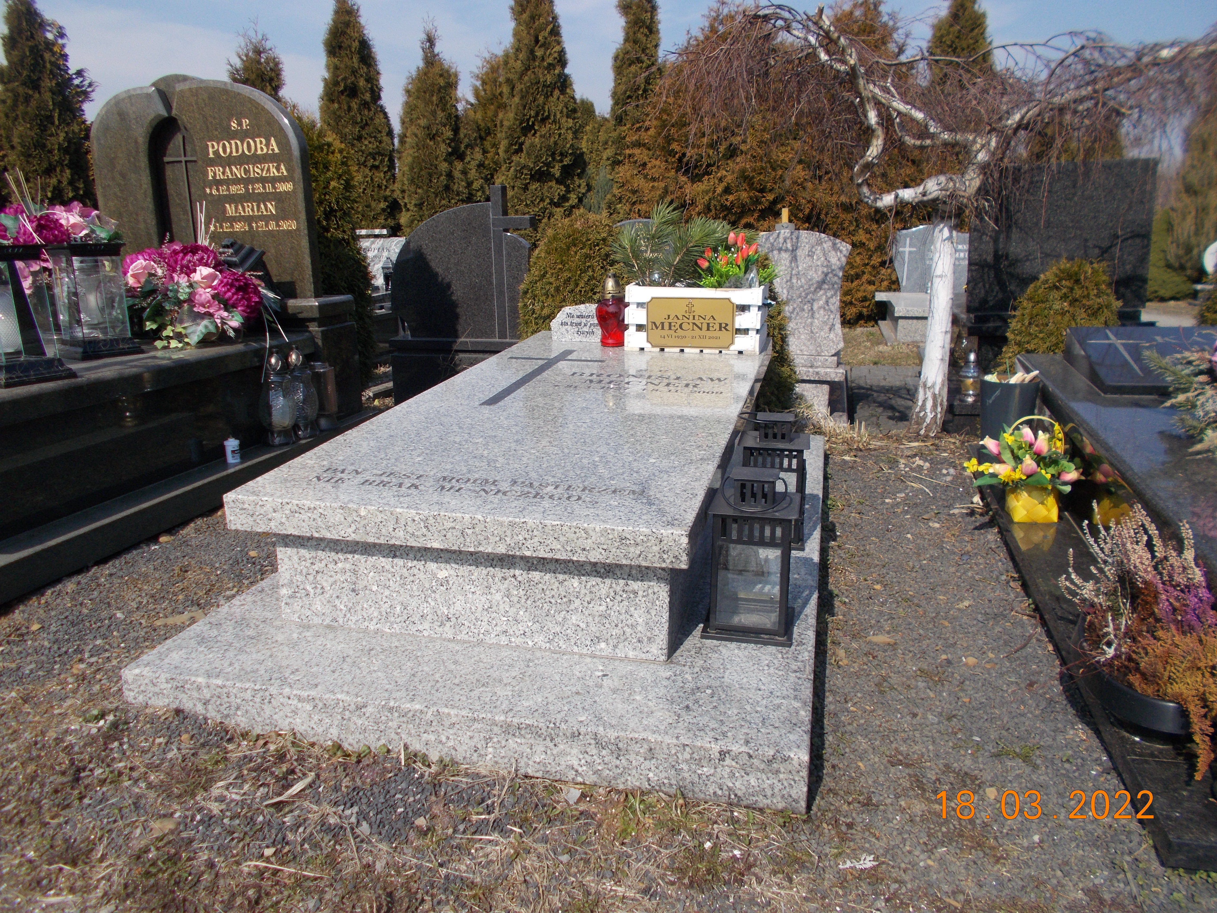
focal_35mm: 26
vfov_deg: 53.1
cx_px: 608
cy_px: 456
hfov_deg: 67.3
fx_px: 914
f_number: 8
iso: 80
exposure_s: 1/200
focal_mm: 4.6
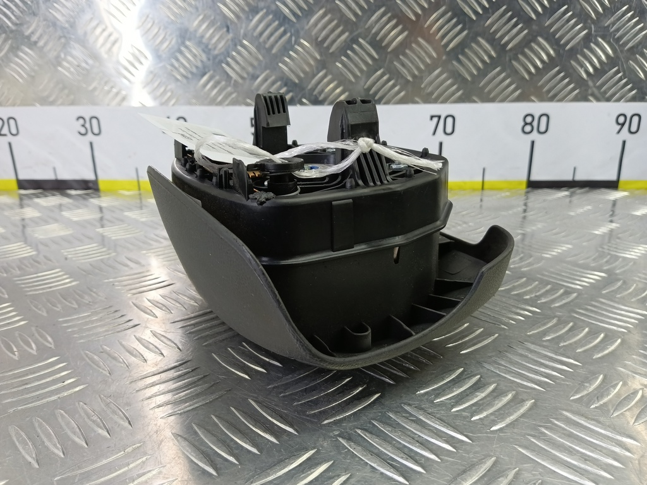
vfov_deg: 58.9
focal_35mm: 23
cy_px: 242
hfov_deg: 73.9
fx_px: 430
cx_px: 324
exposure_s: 1/50
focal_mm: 4.11
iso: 189
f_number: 1.6
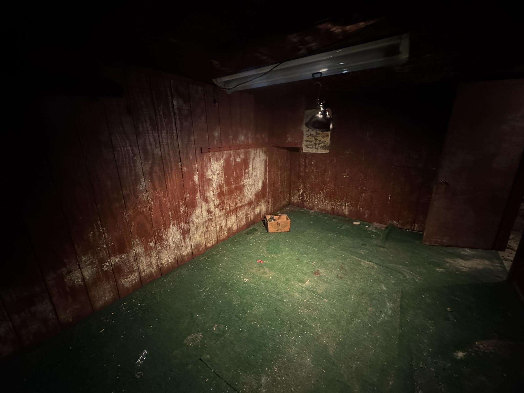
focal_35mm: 14
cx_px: 262
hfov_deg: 102.1
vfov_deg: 85.7
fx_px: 212
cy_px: 196
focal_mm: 2.22
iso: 1250
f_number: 2.2
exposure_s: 1/30
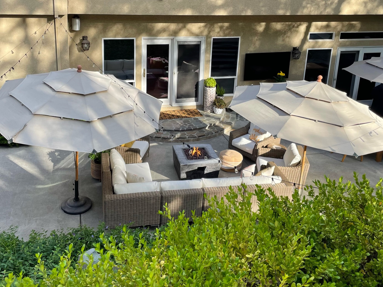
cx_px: 198
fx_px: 299
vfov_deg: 51.3
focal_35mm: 27
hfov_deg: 65.3
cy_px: 142
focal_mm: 4.2
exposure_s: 1/606
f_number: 1.6
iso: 32
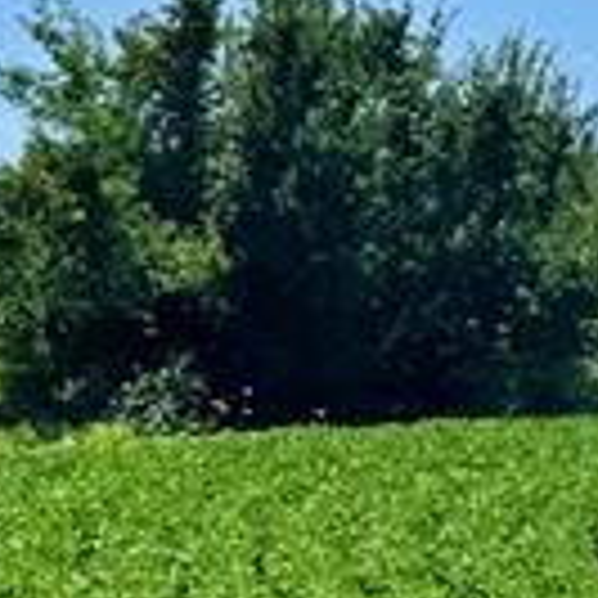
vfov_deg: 10.6
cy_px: 656
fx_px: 3186
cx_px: 1511
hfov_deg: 9.4
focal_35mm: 163
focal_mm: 6.76
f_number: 1.78
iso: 80
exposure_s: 1/5814
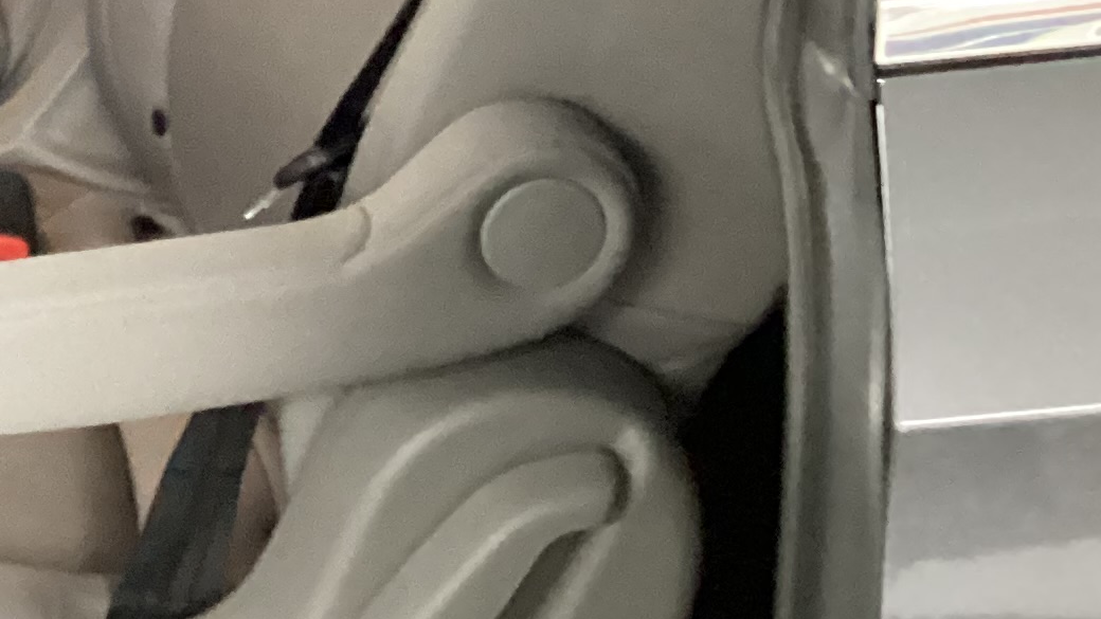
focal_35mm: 106
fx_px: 3095
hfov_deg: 18.7
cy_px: -267
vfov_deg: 11.1
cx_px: -339
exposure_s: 1/30
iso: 800
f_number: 2.4
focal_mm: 3.3
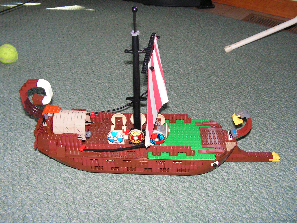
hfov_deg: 51.4
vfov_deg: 39.7
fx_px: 309
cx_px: 148
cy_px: 112
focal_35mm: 36
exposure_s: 1/40
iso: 200
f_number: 3.2
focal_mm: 6
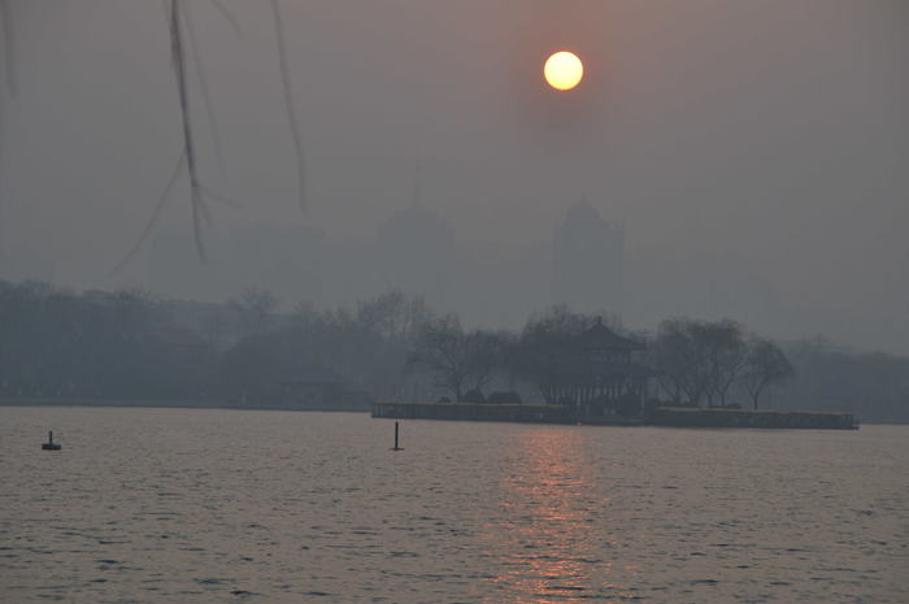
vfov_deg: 9.1
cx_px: 454
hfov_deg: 13.7
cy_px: 302
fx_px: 3783
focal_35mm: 150
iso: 250
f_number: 5.6
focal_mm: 100
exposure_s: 1/500
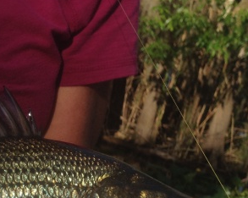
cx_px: -36
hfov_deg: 20.6
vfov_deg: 16.6
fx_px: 645
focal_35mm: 88
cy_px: 247
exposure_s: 1/1085
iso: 50
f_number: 2.4
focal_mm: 4.12
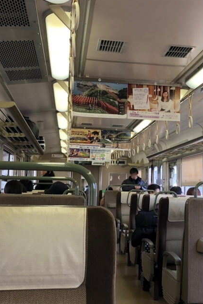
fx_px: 397
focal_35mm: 47
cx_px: 136
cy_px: 158
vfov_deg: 41.9
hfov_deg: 28.5
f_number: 1.8
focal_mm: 4
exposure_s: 1/61
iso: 64
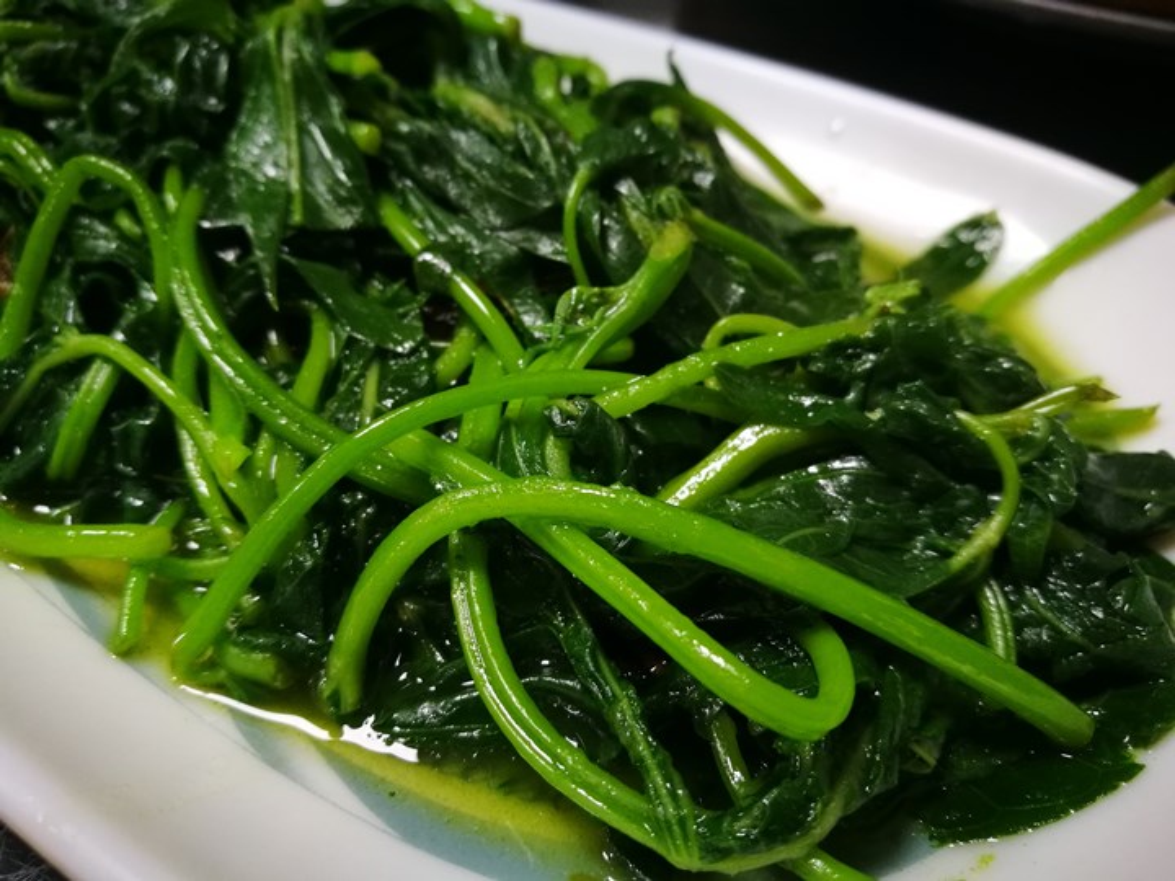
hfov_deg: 65.3
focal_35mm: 27
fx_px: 916
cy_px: 440
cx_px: 588
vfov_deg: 51.4
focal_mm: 4.5
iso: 320
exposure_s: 1/30
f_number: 4
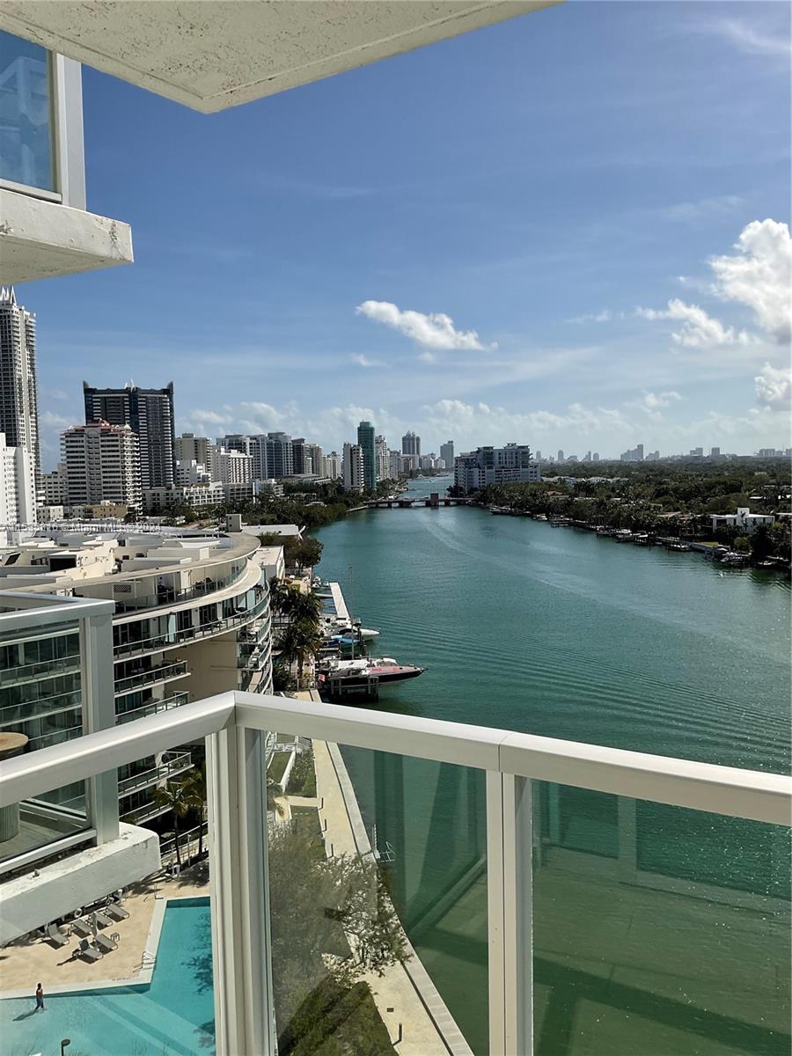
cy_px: 528
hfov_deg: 48.2
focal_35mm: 29
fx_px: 885
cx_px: 396
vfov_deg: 61.7
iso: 16
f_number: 1.8
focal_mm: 3
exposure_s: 1/5263
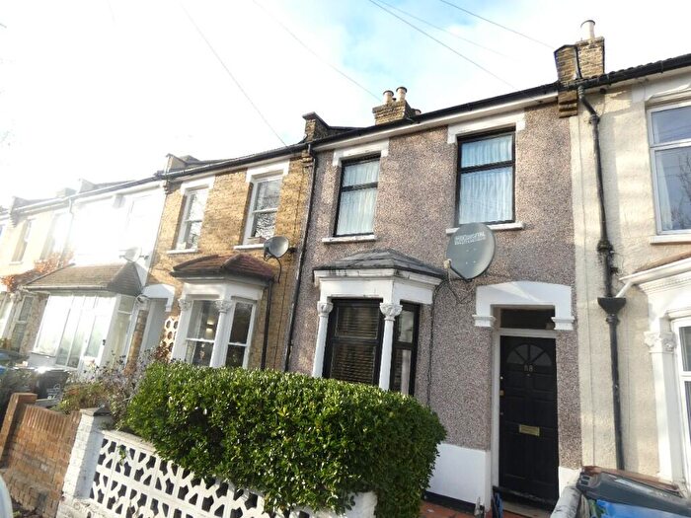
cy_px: 259
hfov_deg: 81.7
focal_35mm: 20
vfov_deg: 66.0
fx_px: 399
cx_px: 346
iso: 80
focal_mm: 3.6
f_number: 2.8
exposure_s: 1/200
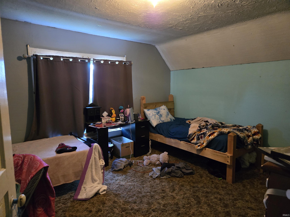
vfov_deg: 58.9
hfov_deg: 73.9
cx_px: 145
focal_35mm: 23
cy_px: 108
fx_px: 193
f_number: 1.8
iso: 1600
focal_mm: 5.4
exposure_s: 1/60
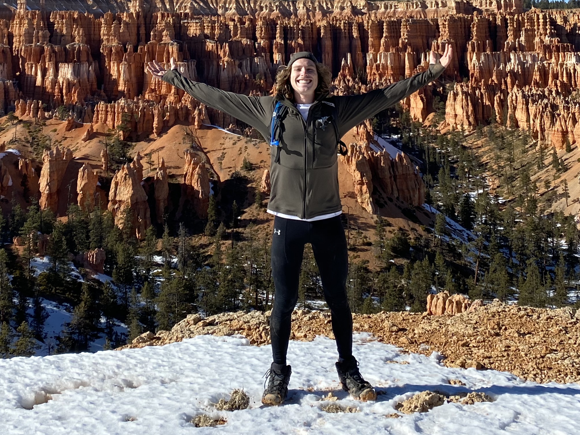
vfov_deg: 26.6
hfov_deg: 36.8
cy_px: 7
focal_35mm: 52
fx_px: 871
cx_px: 263
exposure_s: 1/2625
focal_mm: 4.25
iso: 32
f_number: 1.8
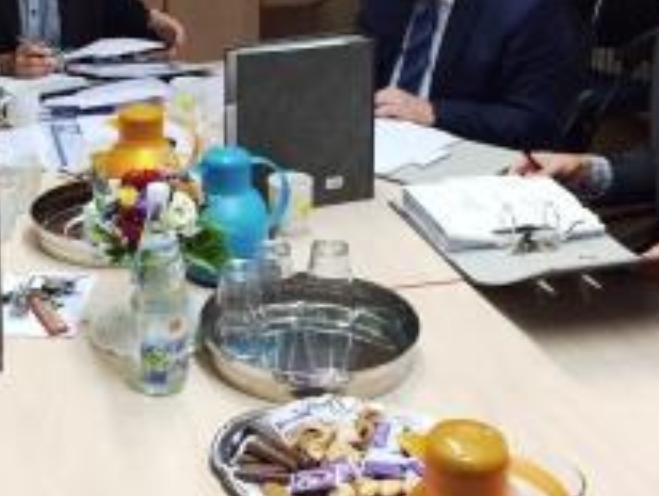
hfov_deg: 30.4
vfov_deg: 22.5
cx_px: 195
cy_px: 10
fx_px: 1201
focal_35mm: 63
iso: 50
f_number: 2.2
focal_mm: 4.15
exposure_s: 1/30
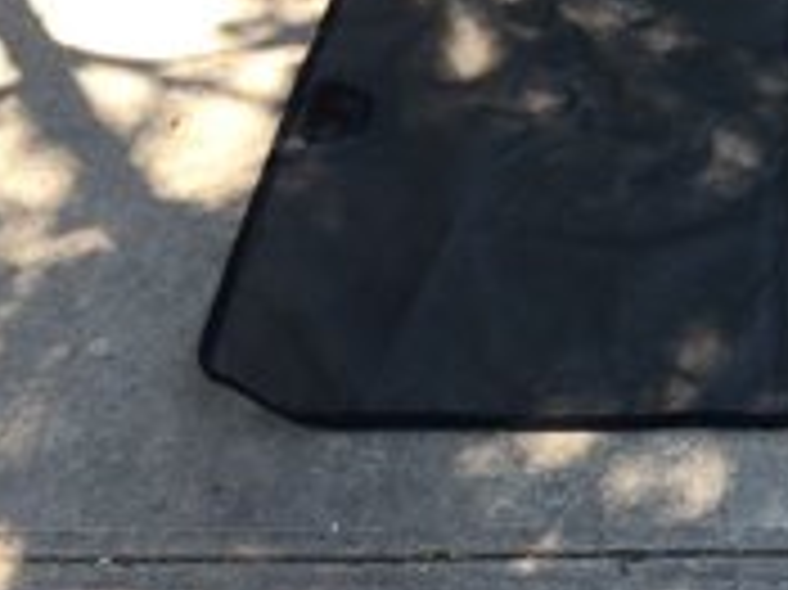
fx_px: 1297
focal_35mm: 57
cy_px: 43
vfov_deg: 24.8
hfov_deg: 31.6
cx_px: 759
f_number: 2.2
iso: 32
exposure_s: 1/130
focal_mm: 4.15
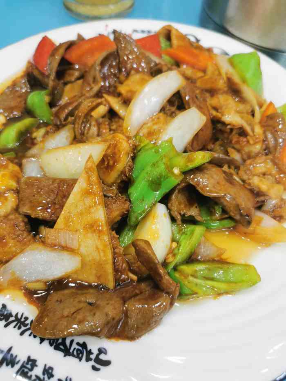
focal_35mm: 27
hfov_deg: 51.4
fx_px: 297
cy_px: 190
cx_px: 143
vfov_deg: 65.3
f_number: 1.8
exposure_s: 1/50
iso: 125
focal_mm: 5.58
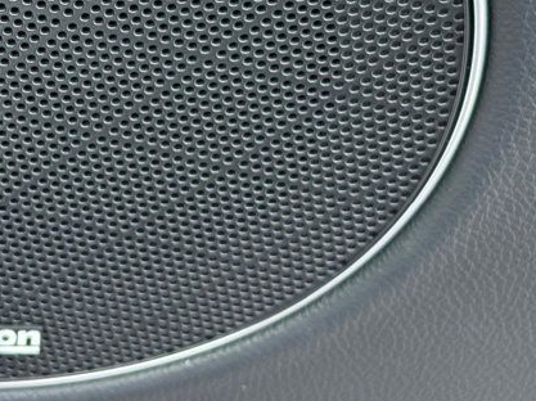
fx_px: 1826
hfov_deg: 16.3
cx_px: -37
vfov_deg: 12.4
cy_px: 28
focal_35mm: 118
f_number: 1.78
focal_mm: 6.76
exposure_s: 1/83
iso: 160
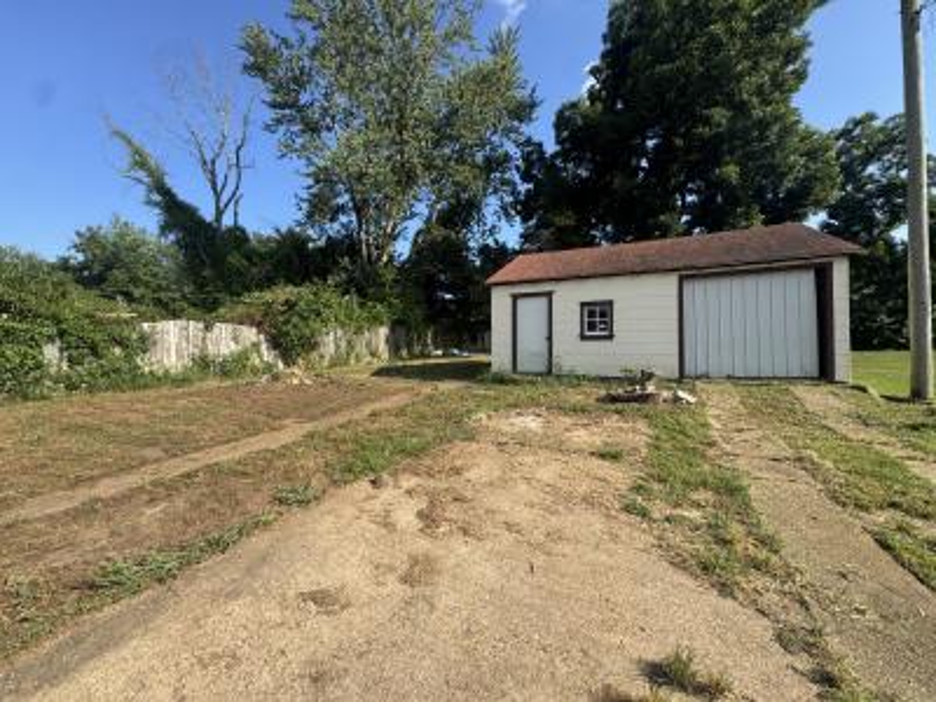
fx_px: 379
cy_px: 351
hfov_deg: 102.1
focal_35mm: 14
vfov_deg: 85.7
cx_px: 468
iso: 40
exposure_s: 1/910
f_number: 2.2
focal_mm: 2.22
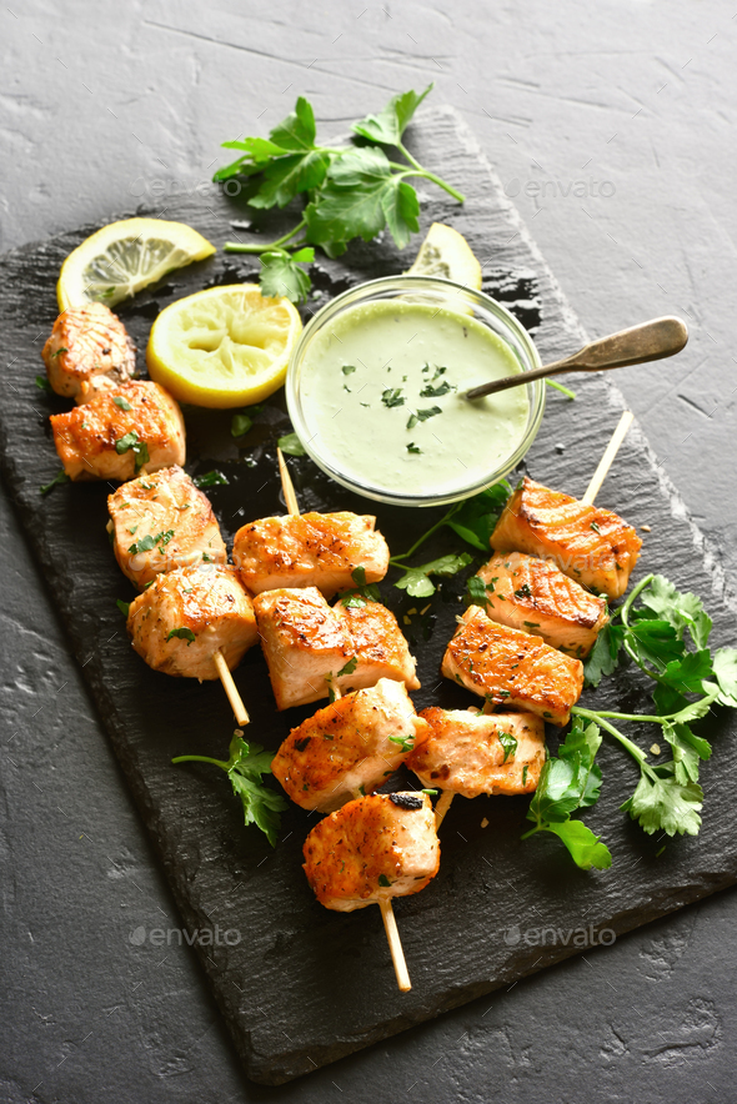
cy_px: 552
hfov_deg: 22.6
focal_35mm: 60
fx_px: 1841
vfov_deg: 33.4
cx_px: 368
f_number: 11
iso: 160
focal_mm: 60
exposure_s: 1/160
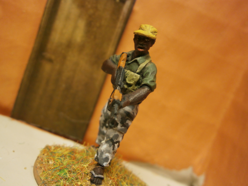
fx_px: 337
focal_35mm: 47
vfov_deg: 30.9
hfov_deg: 40.4
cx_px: 124
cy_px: 93
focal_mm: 8.3
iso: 200
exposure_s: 1/15
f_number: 3.4
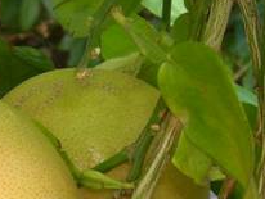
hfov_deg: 12.0
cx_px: 22
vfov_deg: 8.9
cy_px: 286
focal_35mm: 163
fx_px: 1249
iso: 125
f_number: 3
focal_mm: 7
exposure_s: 1/60
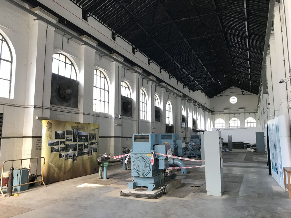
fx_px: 235
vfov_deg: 49.7
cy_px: 109
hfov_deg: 63.4
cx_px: 146
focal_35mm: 28
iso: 32
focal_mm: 3.99
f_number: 1.8
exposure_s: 1/33
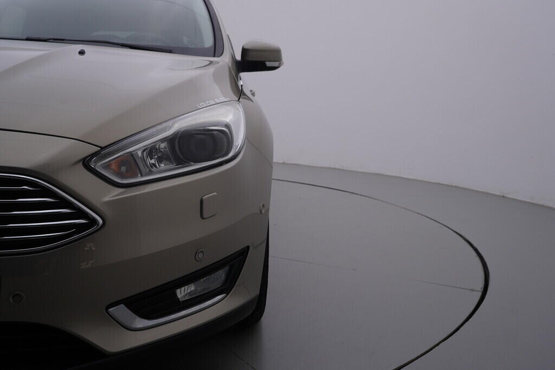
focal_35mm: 36
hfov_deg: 53.1
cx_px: 278
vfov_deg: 36.9
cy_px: 185
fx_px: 555
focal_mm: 24
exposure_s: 1/125
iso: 125
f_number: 5
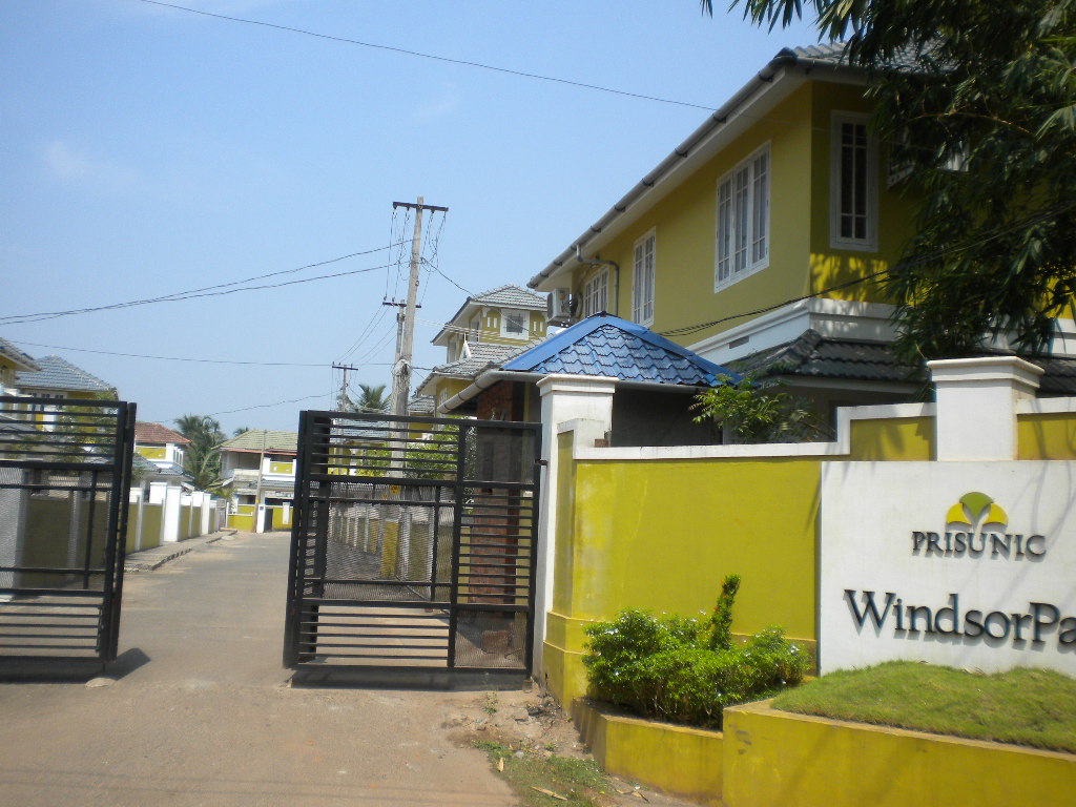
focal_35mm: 35
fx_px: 1088
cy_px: 404
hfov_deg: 52.6
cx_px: 538
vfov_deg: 40.7
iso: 113
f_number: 4.6
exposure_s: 1/737
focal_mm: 6.3
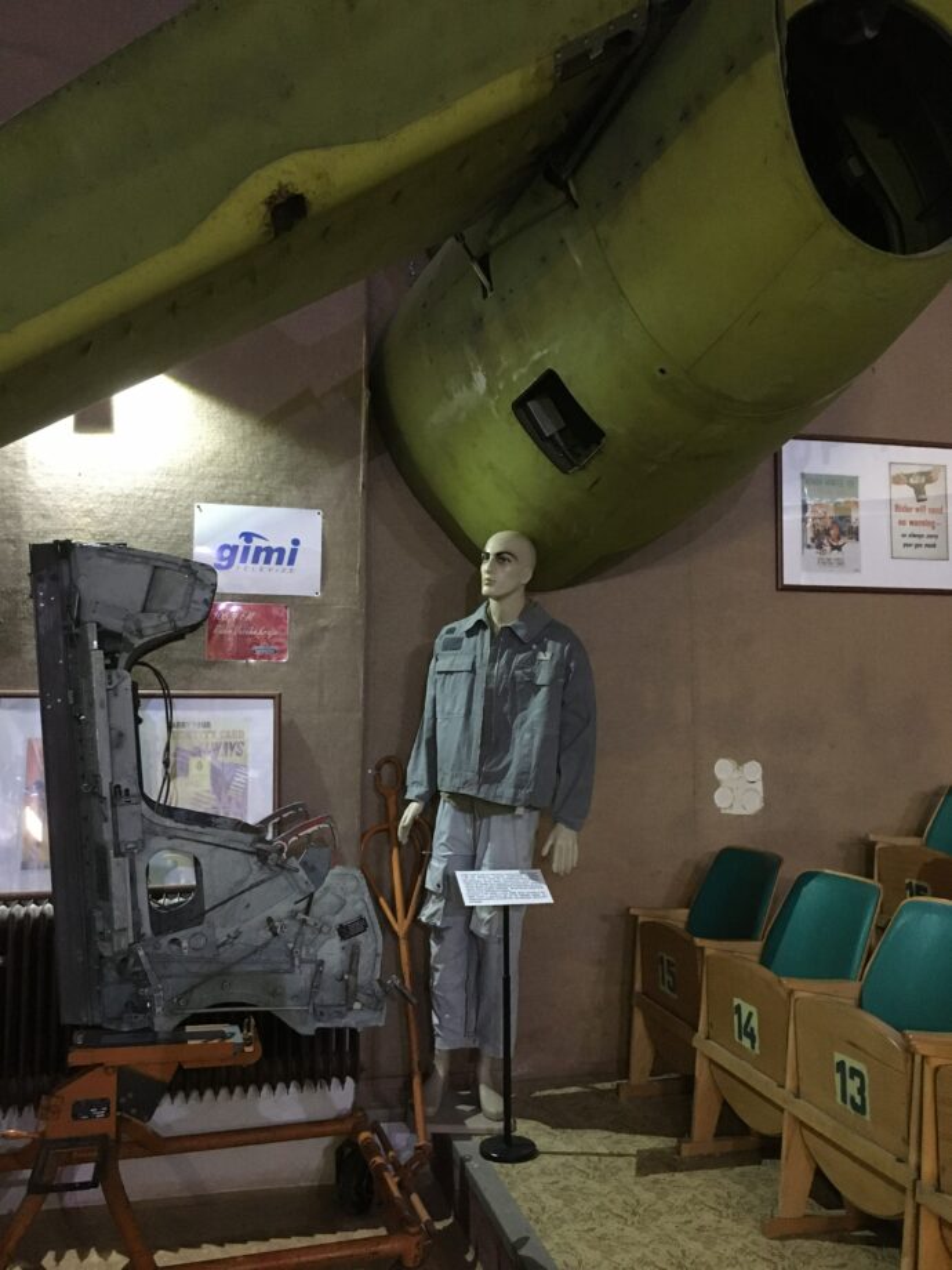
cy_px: 635
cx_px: 476
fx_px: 1063
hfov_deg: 48.2
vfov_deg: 61.7
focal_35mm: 29
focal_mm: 4.15
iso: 500
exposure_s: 1/17
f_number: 2.2
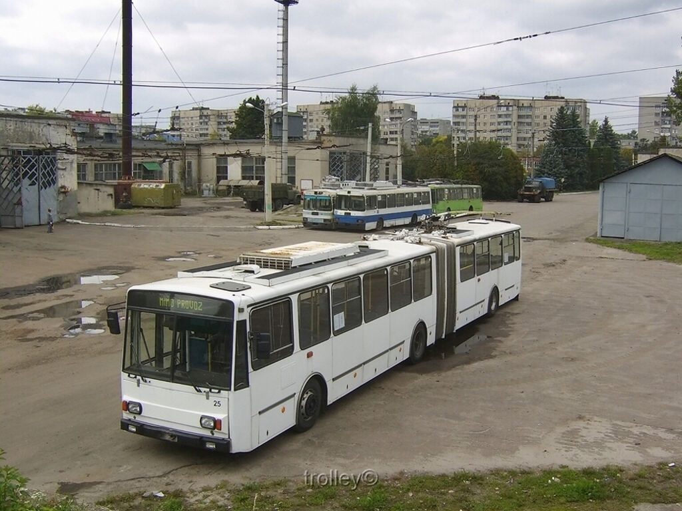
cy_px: 256
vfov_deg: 45.4
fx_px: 611
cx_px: 341
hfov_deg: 58.4
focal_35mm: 31
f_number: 5.6
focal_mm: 8.13
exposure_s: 1/229
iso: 71
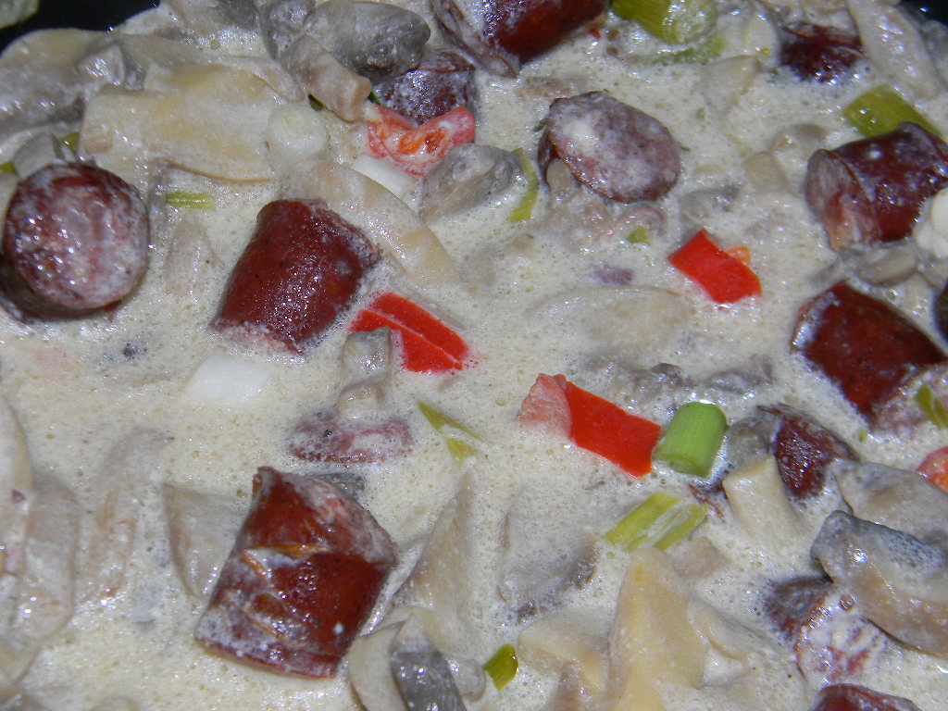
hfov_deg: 23.6
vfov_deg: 17.8
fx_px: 2273
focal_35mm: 83
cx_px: 474
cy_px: 356
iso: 200
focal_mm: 15.1
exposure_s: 1/30
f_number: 9
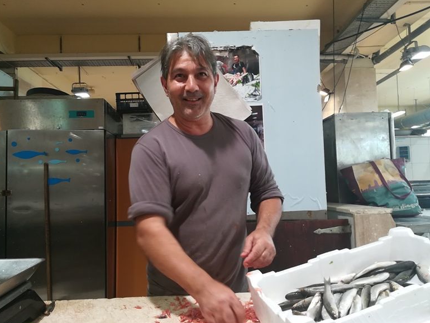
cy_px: 164
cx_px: 208
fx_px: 335
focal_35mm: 27
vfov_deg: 51.4
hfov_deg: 65.3
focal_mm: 3.83
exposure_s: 1/33.3
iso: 100
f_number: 2.2
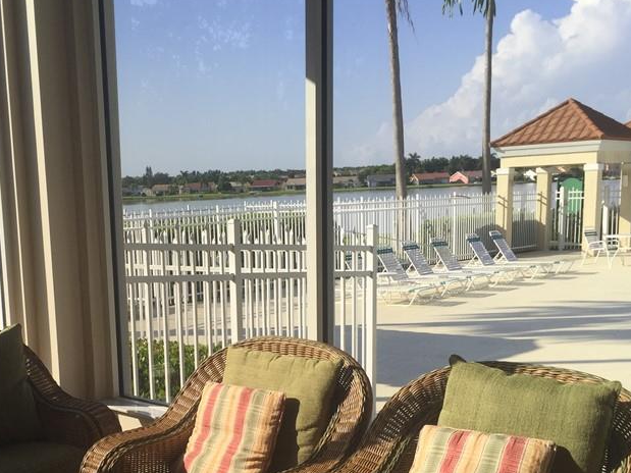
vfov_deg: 29.7
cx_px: 180
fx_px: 875
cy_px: 363
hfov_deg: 38.9
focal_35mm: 48
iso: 32
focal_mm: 4.15
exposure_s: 1/181
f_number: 2.2
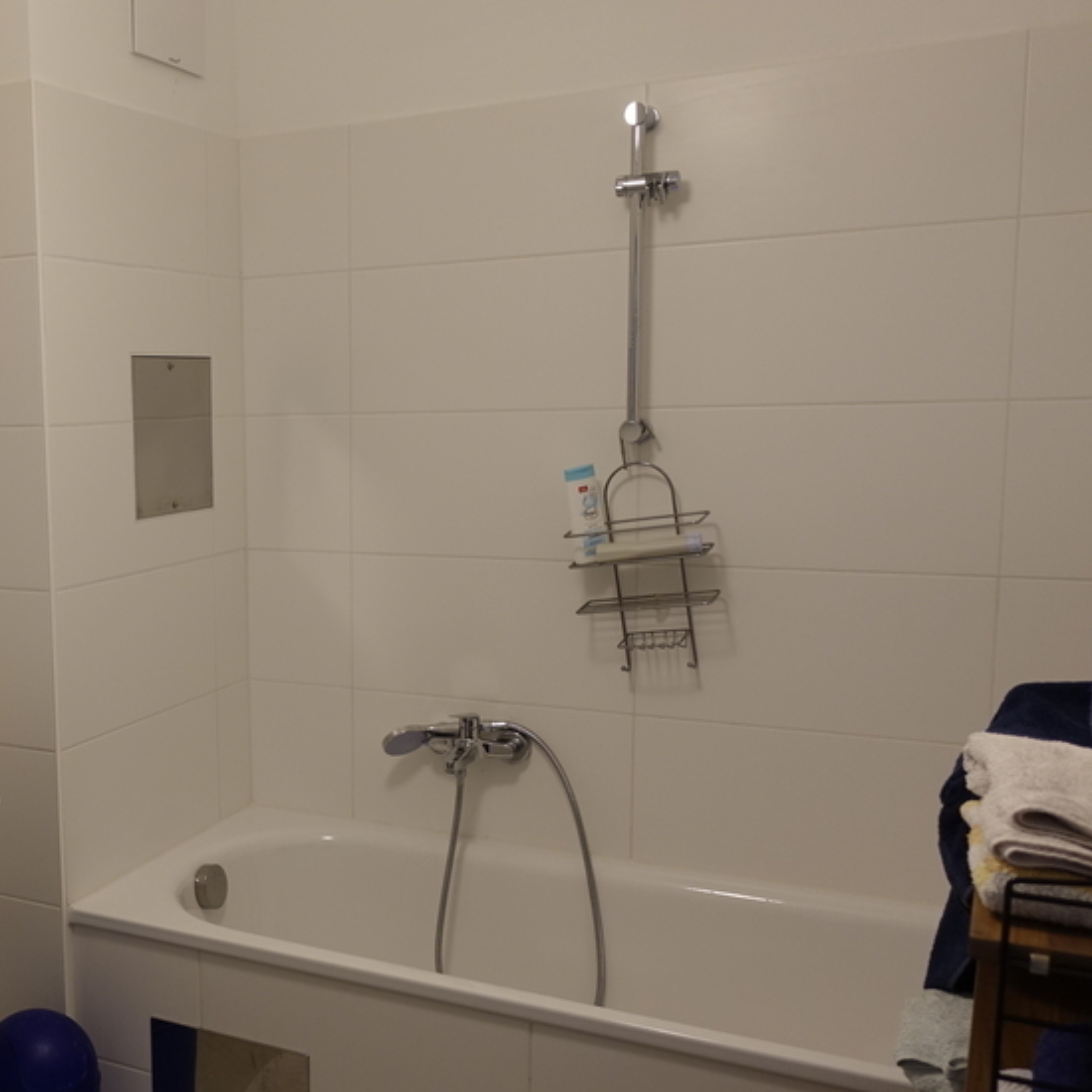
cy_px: 589
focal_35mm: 38
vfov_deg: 43.8
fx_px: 1356
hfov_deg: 40.8
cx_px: 127
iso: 125
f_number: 1.8
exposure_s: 1/30
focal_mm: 8.8
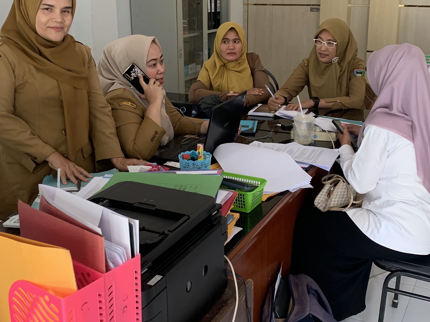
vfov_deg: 32.1
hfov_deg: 42.1
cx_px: 220
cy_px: 131
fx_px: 559
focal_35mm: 45
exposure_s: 1/92
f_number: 1.8
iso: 100
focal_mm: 4.25
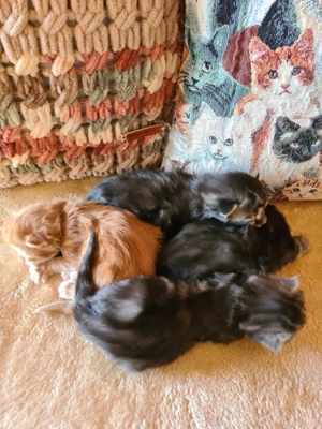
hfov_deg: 53.1
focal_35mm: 26
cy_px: 214
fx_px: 322
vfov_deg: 67.3
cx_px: 161
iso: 800
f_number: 1.8
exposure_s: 1/25
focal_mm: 5.4
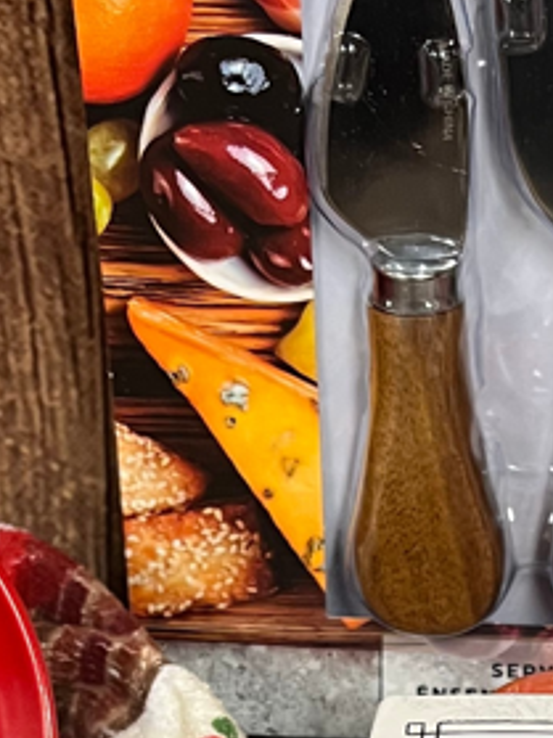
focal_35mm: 112
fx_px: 2387
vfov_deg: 16.7
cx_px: 630
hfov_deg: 12.9
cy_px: 934
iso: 200
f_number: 1.5
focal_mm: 5.7
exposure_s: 1/60
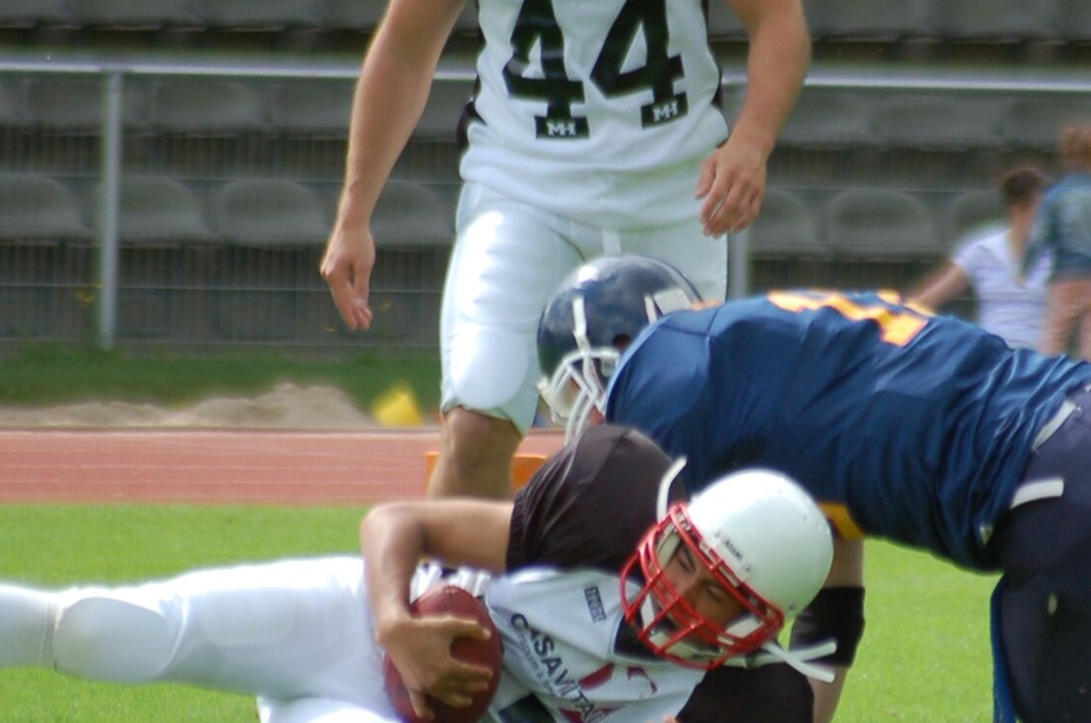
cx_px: 759
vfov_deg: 1.5
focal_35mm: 889
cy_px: 444
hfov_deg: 2.3
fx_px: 26888
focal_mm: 300
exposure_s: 1/800
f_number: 5.6
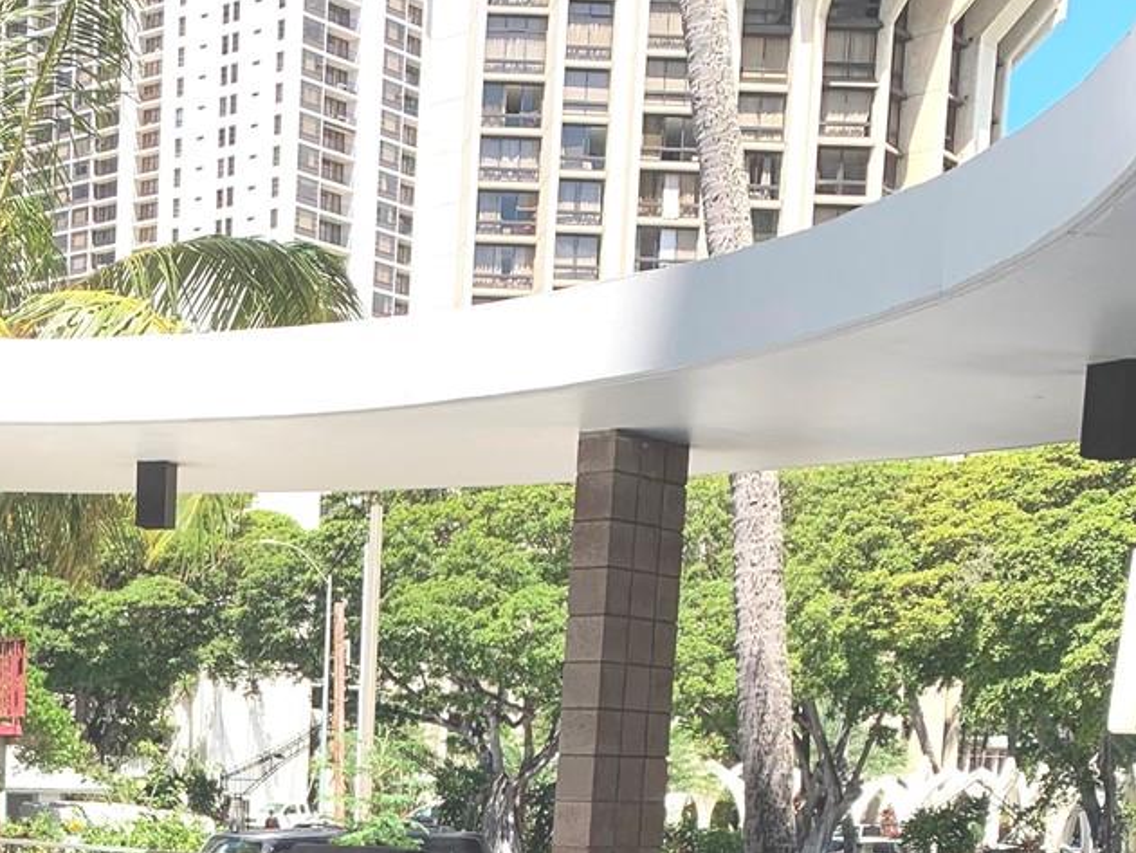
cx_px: 159
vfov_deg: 20.7
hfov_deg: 28.5
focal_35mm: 66
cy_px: 1048
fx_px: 2167
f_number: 1.8
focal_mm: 4.25
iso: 25
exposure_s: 1/1001
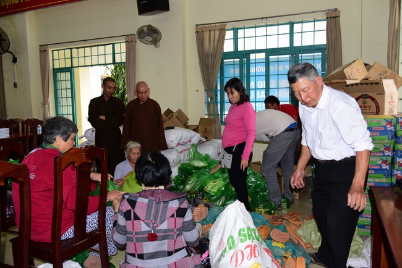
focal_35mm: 27
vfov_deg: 48.0
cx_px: 201
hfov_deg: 67.4
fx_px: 302
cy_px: 134
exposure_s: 1/60
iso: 500
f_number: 4.5
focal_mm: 27
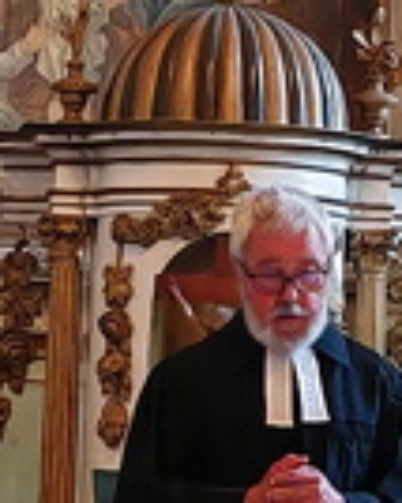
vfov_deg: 9.9
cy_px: 195
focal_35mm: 195
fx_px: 2903
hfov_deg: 7.9
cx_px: 295
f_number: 1.6
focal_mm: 7.62
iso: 100
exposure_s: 1/100
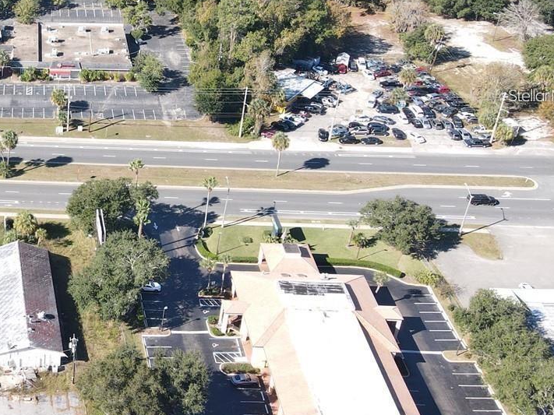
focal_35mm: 54
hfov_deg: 31.8
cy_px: 95
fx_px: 864
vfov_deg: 26.6
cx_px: -41
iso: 100
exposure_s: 1/250
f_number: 2.8
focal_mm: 4.5
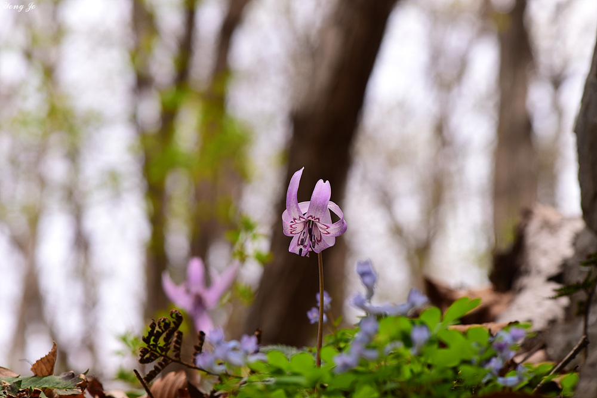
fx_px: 1741
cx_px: 298
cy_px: 199
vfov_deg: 13.0
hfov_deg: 19.5
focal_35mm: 105
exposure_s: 1/125
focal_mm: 105
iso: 200
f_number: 8
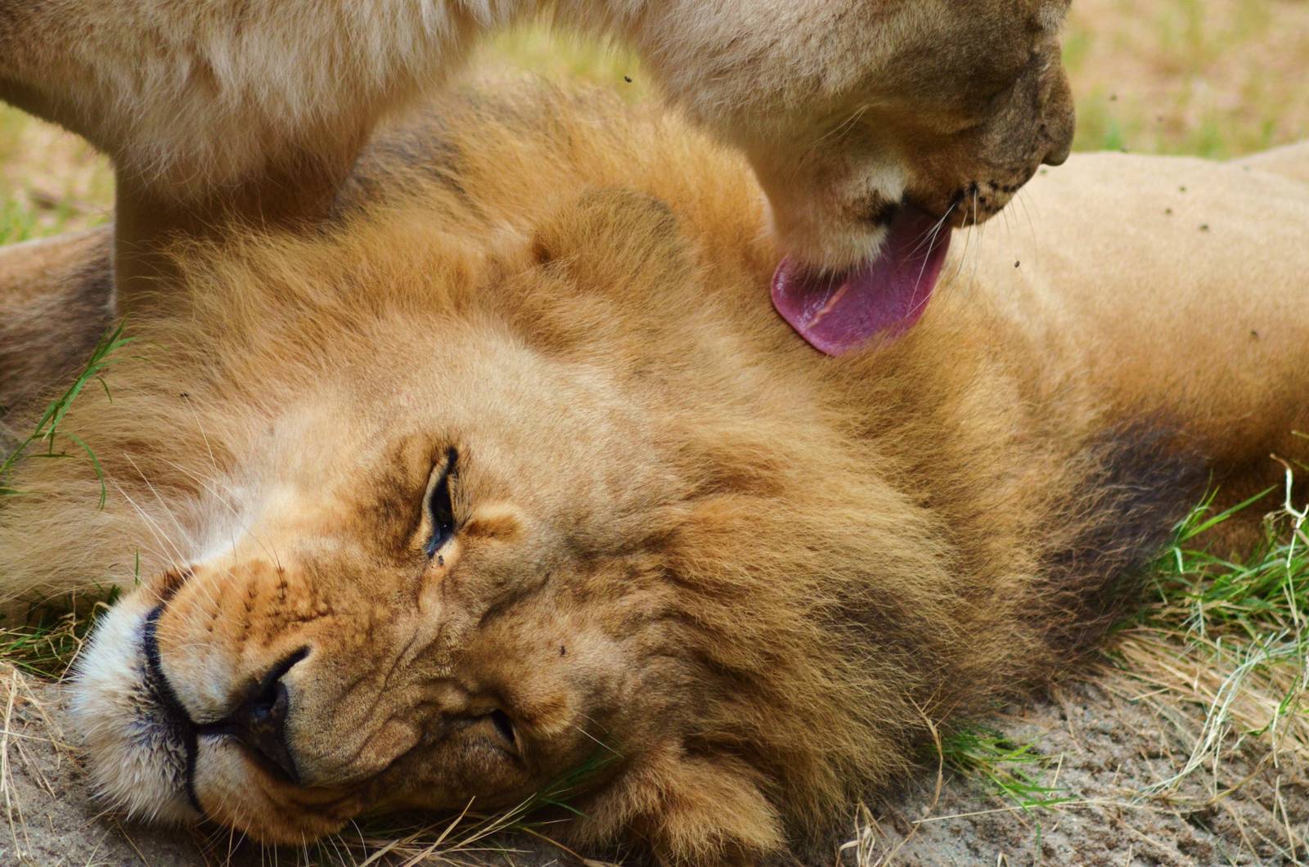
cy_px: 434
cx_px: 654
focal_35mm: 450
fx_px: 16330
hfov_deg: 4.6
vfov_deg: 3.0
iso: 800
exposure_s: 1/800
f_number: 5.6
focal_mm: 300
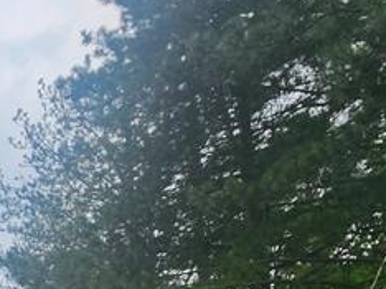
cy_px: 467
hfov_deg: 20.1
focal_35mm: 57
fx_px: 635
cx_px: -360
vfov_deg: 20.7
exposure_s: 1/1563
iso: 50
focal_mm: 2.2
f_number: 2.2
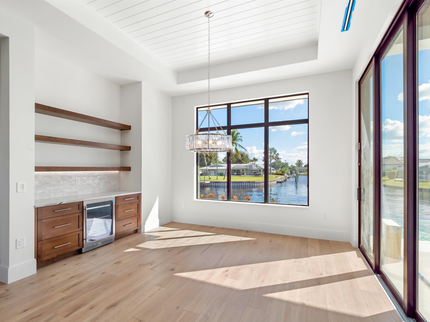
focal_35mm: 15
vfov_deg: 81.6
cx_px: 230
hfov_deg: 98.0
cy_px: 172
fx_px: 186
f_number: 7.1
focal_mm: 7
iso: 200
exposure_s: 1/60
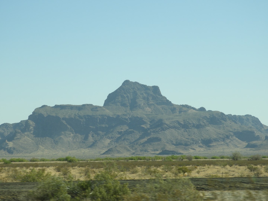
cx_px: 134
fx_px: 1045
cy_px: 100
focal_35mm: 135
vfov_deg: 11.0
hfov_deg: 14.6
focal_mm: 24.2
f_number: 5
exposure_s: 1/500
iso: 100
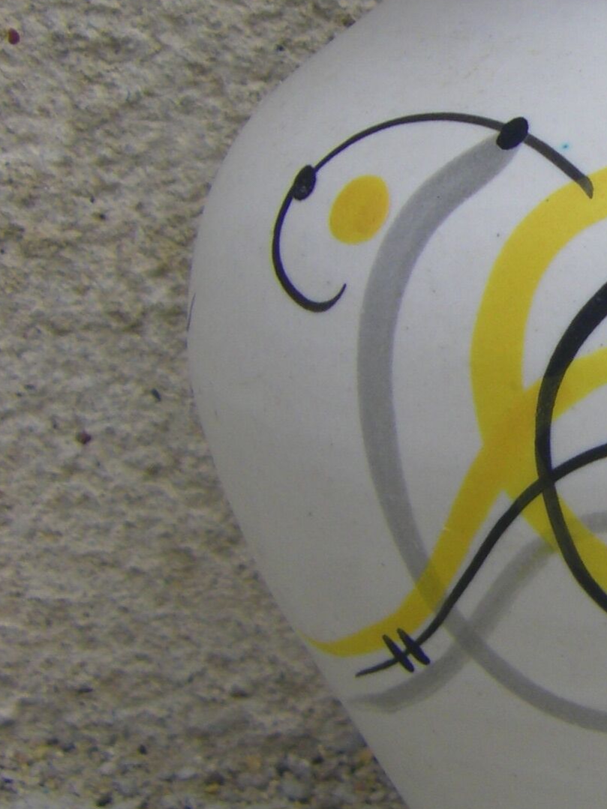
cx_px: 779
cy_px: 373
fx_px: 2689
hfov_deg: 12.5
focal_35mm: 115
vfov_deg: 17.1
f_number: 7
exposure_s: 1/160
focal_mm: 6.3
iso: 64
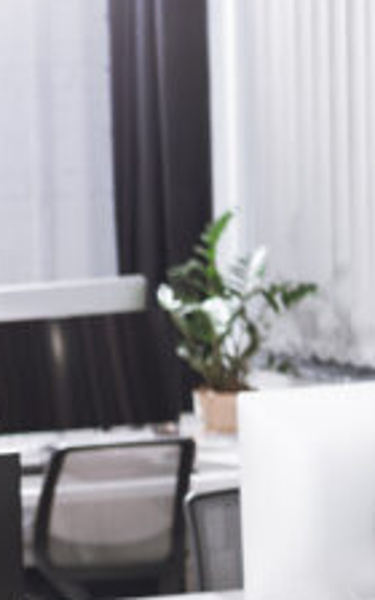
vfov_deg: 13.5
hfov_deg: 7.9
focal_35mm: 154
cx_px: -493
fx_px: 2518
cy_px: 509
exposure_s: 1/160
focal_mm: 52
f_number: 3.2
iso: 320
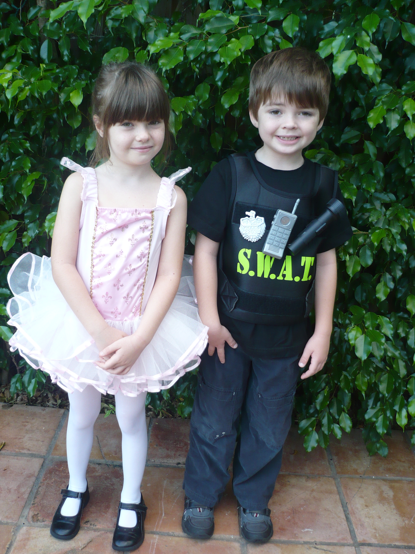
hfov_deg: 38.7
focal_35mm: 37
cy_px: 293
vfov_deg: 50.1
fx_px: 592
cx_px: 197
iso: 100
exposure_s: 1/50
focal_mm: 5.8
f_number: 2.8
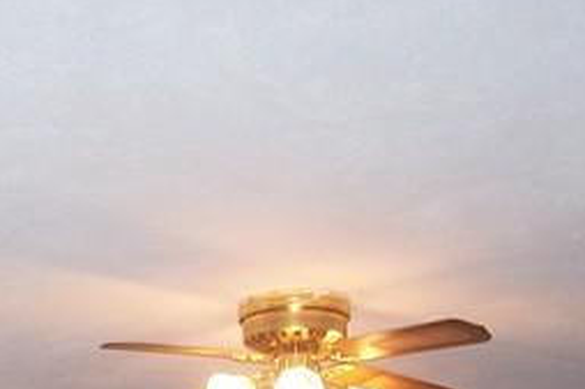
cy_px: 488
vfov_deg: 13.6
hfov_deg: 20.4
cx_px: -2
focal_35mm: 97
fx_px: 1575
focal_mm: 5.6
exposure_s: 1/60
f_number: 2.8
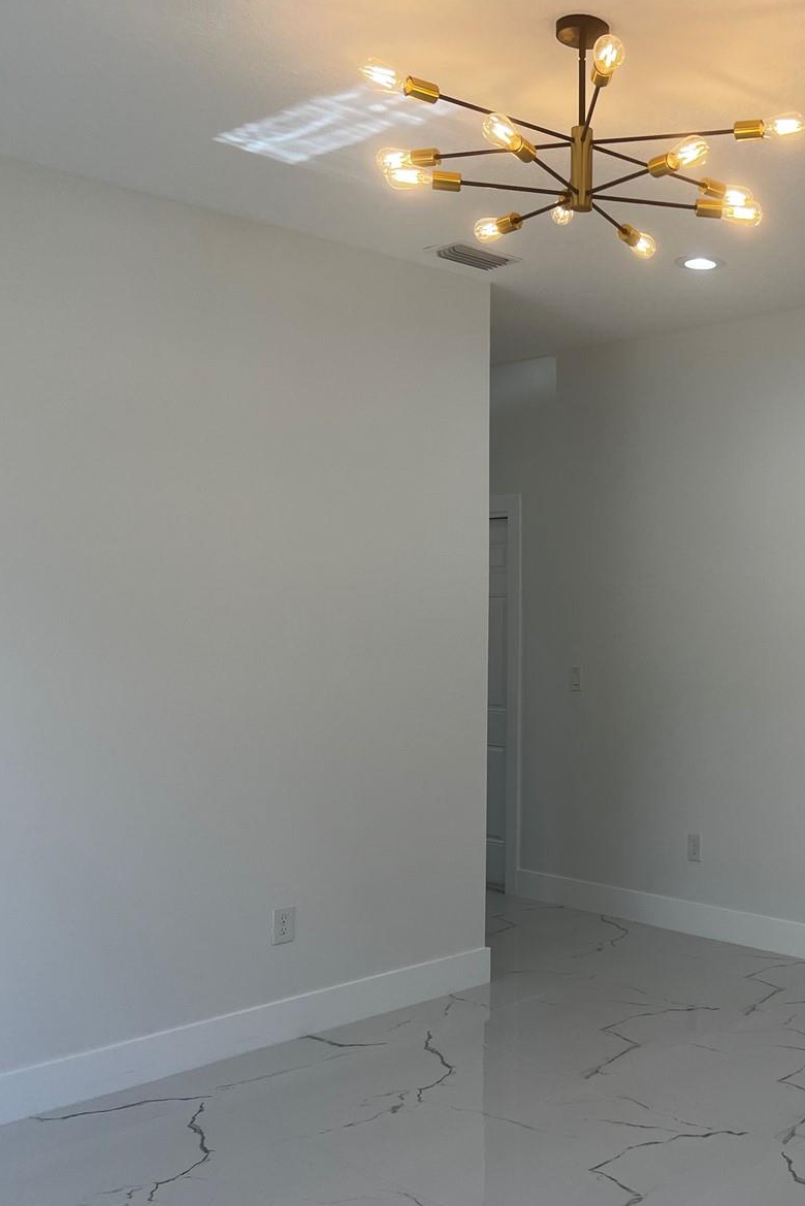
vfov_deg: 51.9
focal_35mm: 37
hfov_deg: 33.3
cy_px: 607
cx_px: 778
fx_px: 1240
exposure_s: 1/421
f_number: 1.5
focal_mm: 5.7
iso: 50
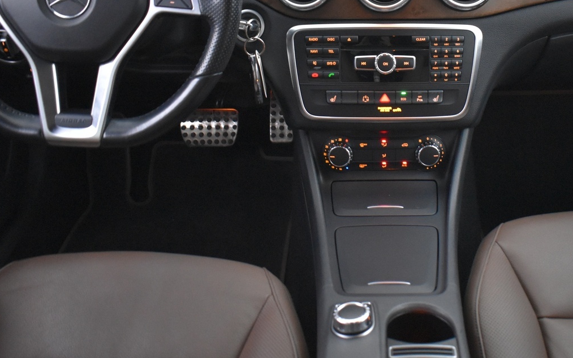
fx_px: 687
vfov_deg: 28.9
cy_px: 104
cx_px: 369
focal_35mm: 44
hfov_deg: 44.8
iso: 3200
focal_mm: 18
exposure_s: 1/10
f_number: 3.5
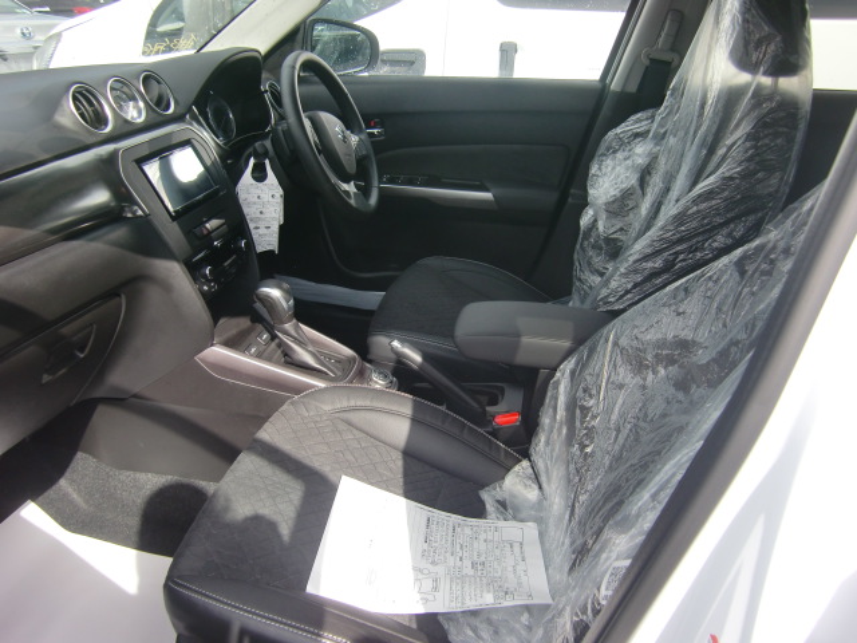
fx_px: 693
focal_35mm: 28
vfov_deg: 49.7
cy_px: 322
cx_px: 428
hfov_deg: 63.4
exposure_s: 1/500
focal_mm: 4.9
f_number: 2.6
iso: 64
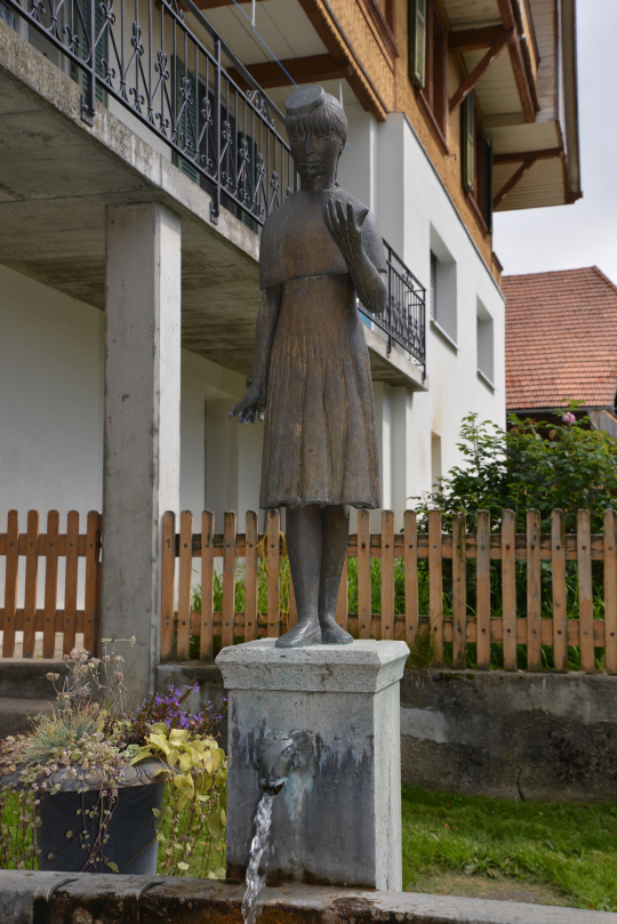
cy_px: 462
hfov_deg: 29.3
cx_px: 308
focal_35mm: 46
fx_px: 1181
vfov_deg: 42.7
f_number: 7.1
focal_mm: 46
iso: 100
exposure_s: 1/200
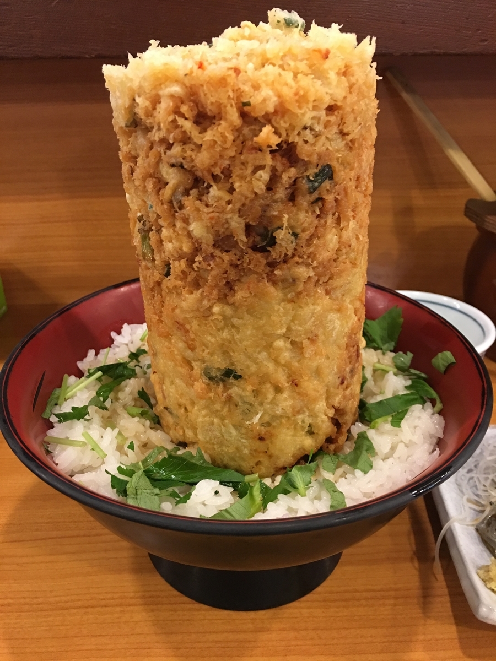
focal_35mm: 29
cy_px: 330
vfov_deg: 61.7
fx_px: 554
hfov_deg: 48.2
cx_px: 248
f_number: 2.2
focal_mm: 4.15
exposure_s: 1/10
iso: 100
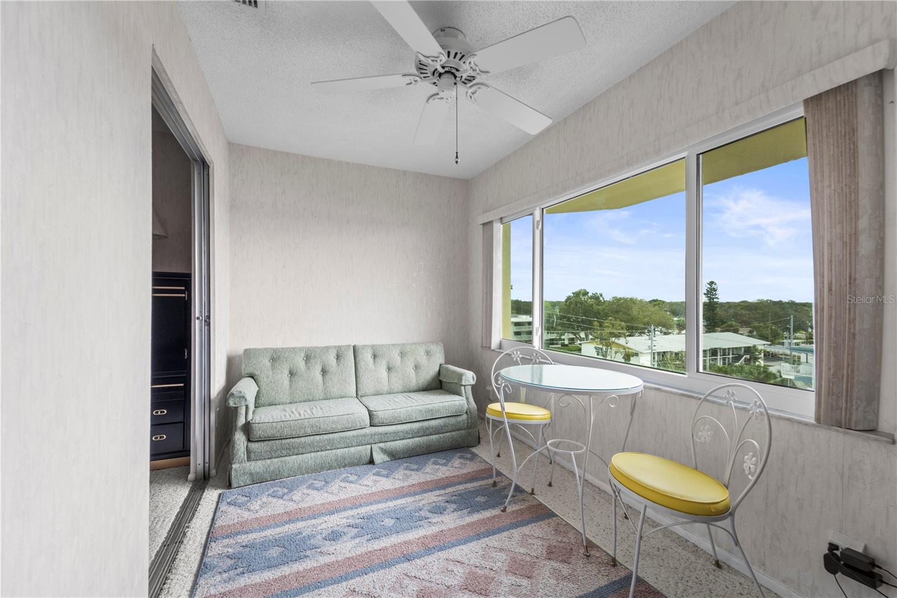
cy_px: 299
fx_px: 349
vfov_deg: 81.2
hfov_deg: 104.3
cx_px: 448
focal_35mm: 14
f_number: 11
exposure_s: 1/8
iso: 200
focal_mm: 14
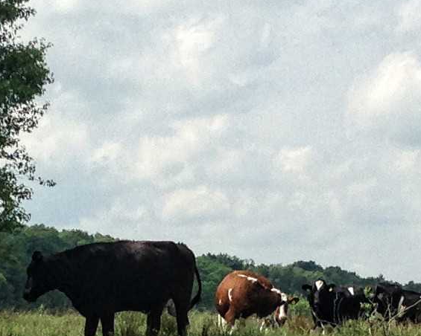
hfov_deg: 10.4
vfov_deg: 8.1
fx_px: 2318
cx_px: 162
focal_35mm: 186
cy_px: 548
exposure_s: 1/2584
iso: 50
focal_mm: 4.12
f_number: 2.4
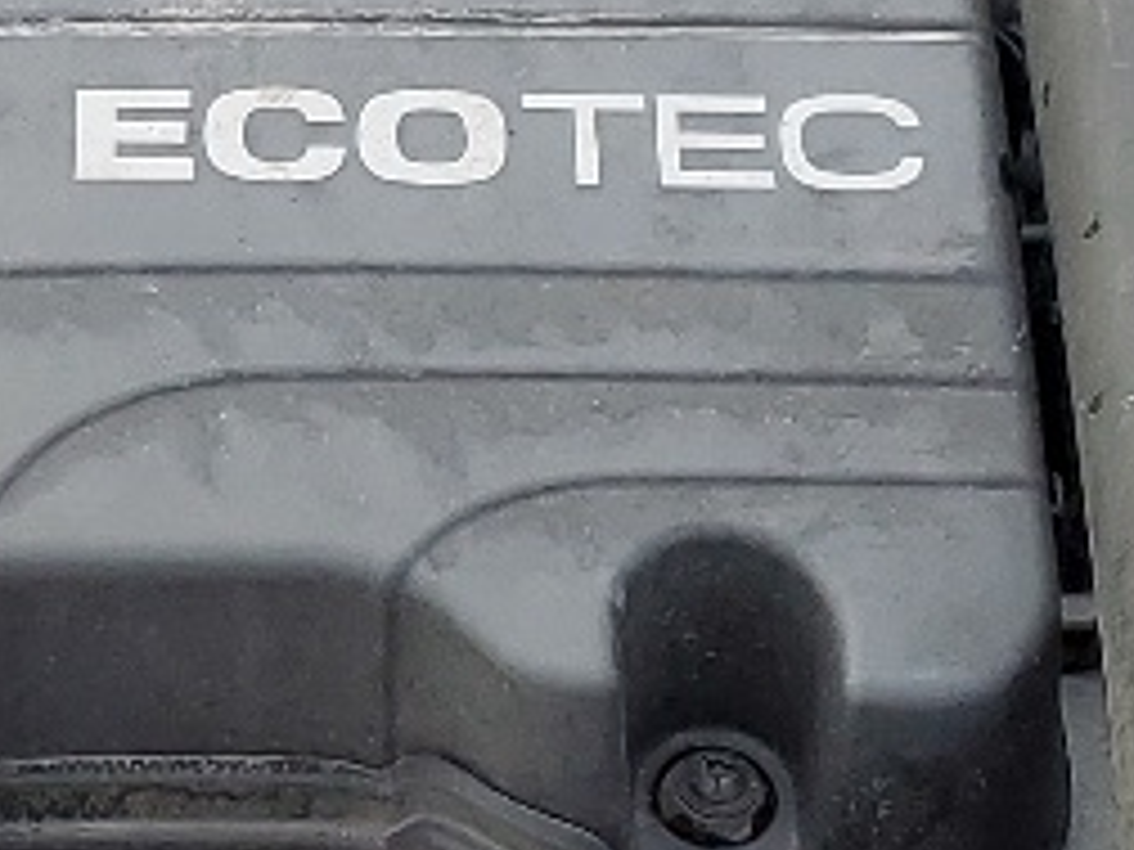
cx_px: 184
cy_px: 67
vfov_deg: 9.0
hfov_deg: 11.9
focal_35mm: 165
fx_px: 5405
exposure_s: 1/625
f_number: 1.5
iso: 50
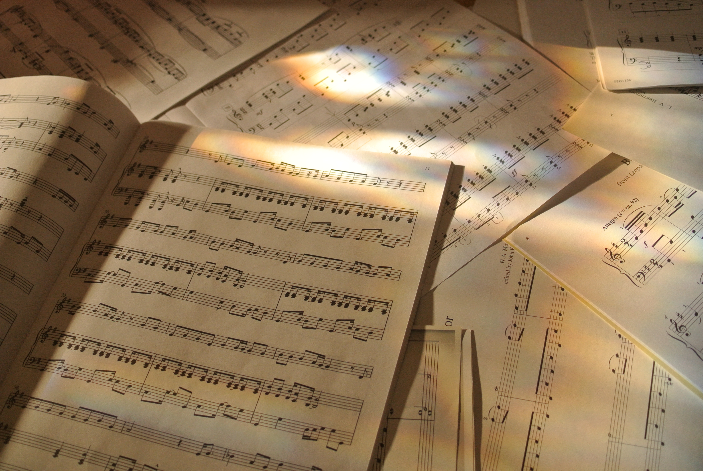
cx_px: 352
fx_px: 958
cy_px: 236
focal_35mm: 49
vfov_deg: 27.6
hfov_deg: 40.3
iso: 400
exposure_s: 1/200
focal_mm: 18.5
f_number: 2.2
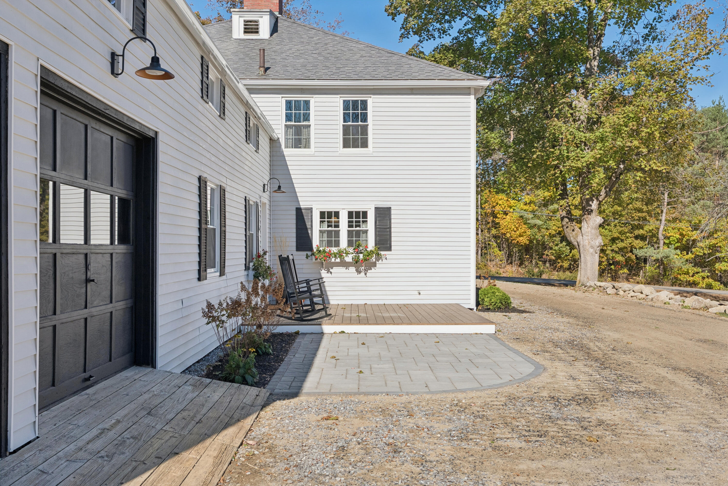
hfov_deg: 55.1
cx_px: 364
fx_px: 698
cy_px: 243
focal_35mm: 34
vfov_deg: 38.4
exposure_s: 1/1000
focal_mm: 34.5
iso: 320
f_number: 7.1
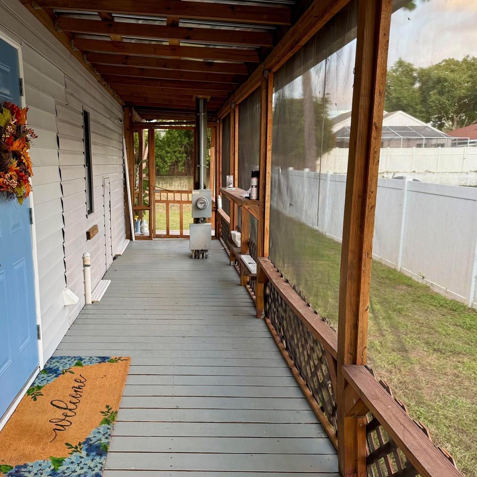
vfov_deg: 51.0
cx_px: 156
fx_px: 499
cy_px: 258
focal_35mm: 32
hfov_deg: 50.1
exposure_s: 1/60
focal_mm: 6.76
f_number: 1.78
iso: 125
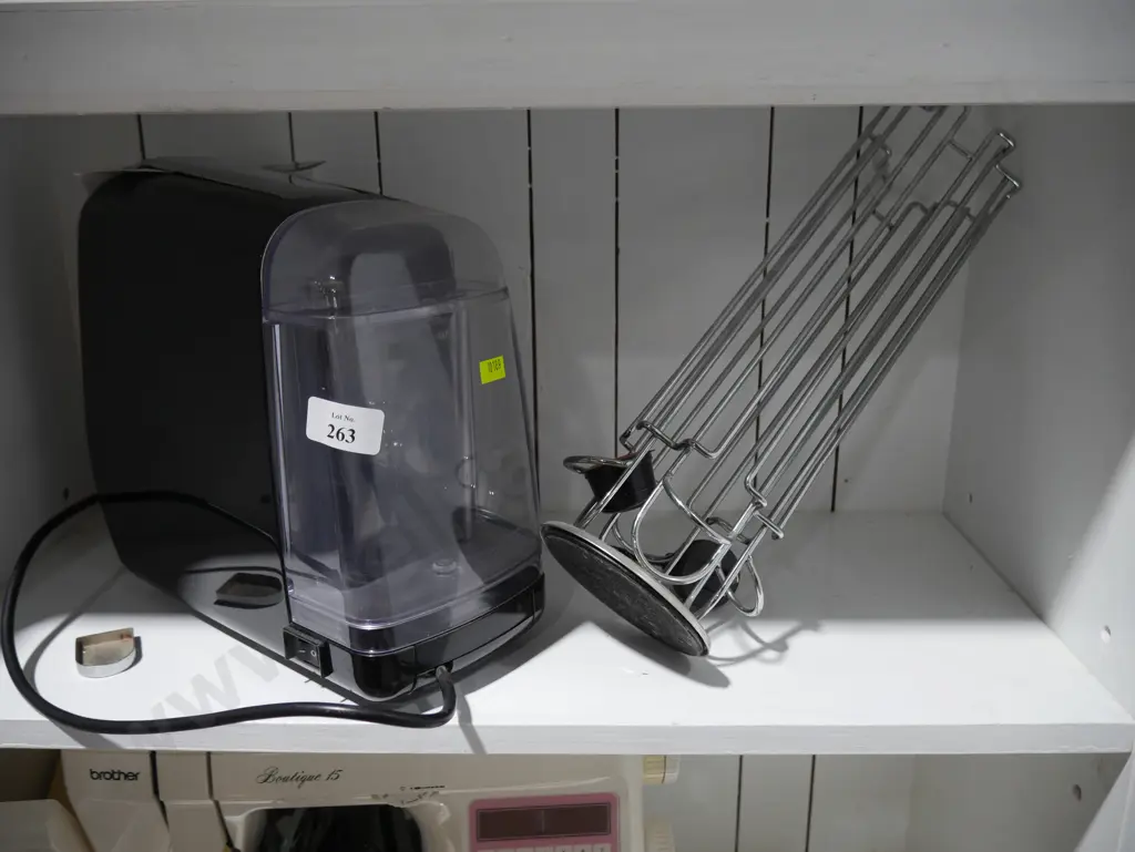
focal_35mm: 28
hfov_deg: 63.4
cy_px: 426
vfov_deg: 49.8
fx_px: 919
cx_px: 568
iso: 200
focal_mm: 14
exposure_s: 1/60
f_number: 3.5
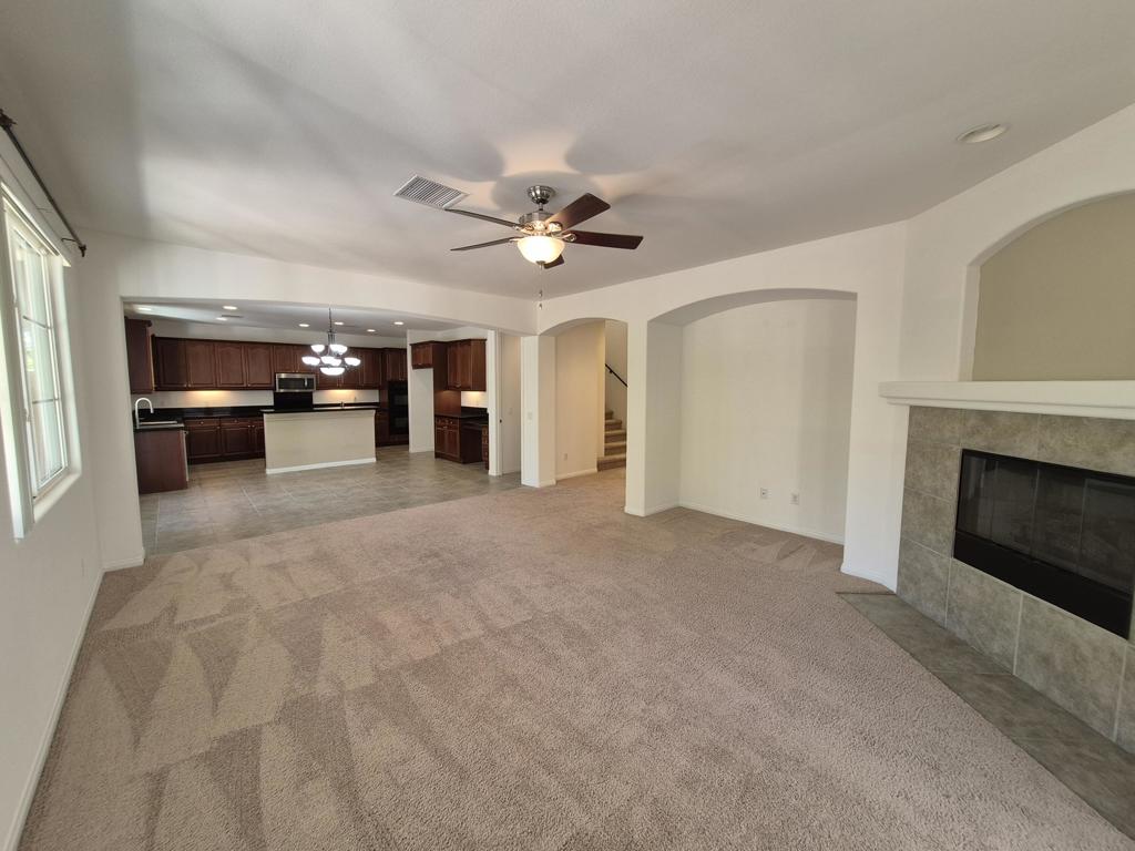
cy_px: 426
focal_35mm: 13
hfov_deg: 106.2
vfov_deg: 89.9
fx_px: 426
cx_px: 568
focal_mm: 1.74
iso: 100
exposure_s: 1/60
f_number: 2.2
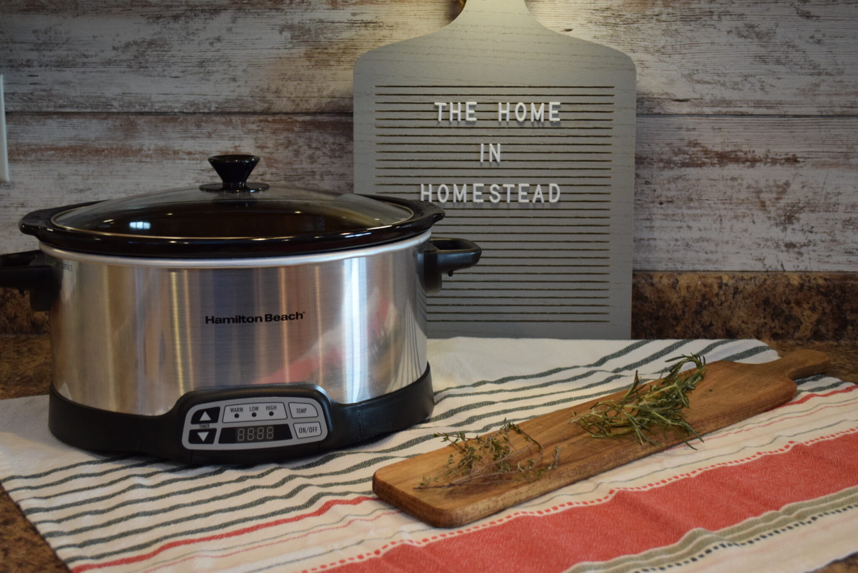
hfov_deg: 41.1
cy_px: 286
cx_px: 429
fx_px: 1145
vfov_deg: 28.1
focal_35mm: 48
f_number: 4.8
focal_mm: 32
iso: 1600
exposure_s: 1/60
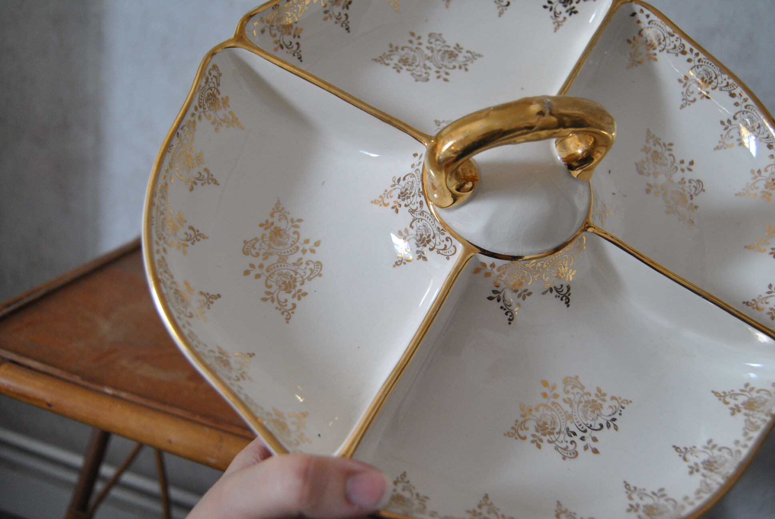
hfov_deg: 57.2
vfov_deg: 40.1
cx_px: 388
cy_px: 260
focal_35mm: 33
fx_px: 711
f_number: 3.5
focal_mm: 22
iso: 400
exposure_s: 1/30
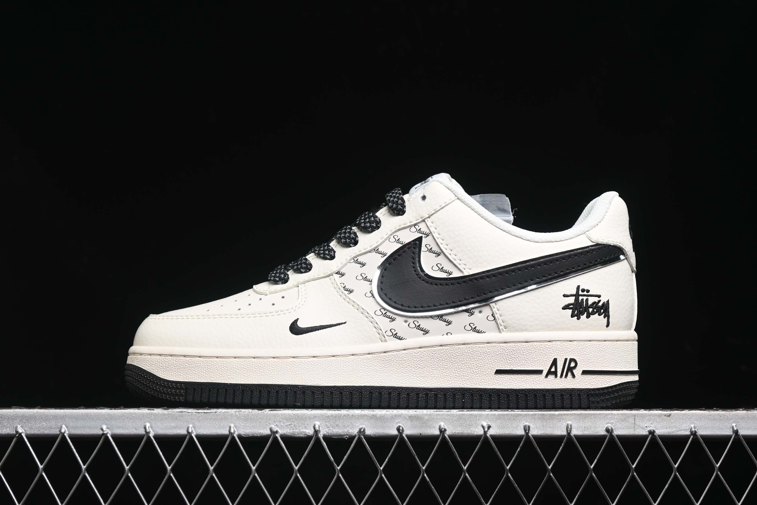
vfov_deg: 18.2
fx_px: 1577
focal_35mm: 75
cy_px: 252
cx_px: 378
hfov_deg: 27.0
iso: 160
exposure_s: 1/60
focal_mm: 50
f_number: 6.3
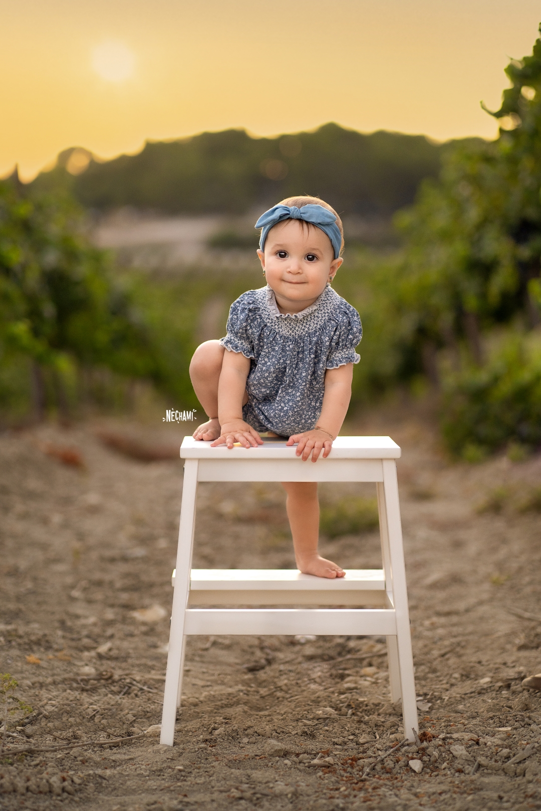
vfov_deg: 23.9
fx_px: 1916
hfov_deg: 16.1
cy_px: 406
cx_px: 270
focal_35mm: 85
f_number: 2.2
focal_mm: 85
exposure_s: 1/125
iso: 400
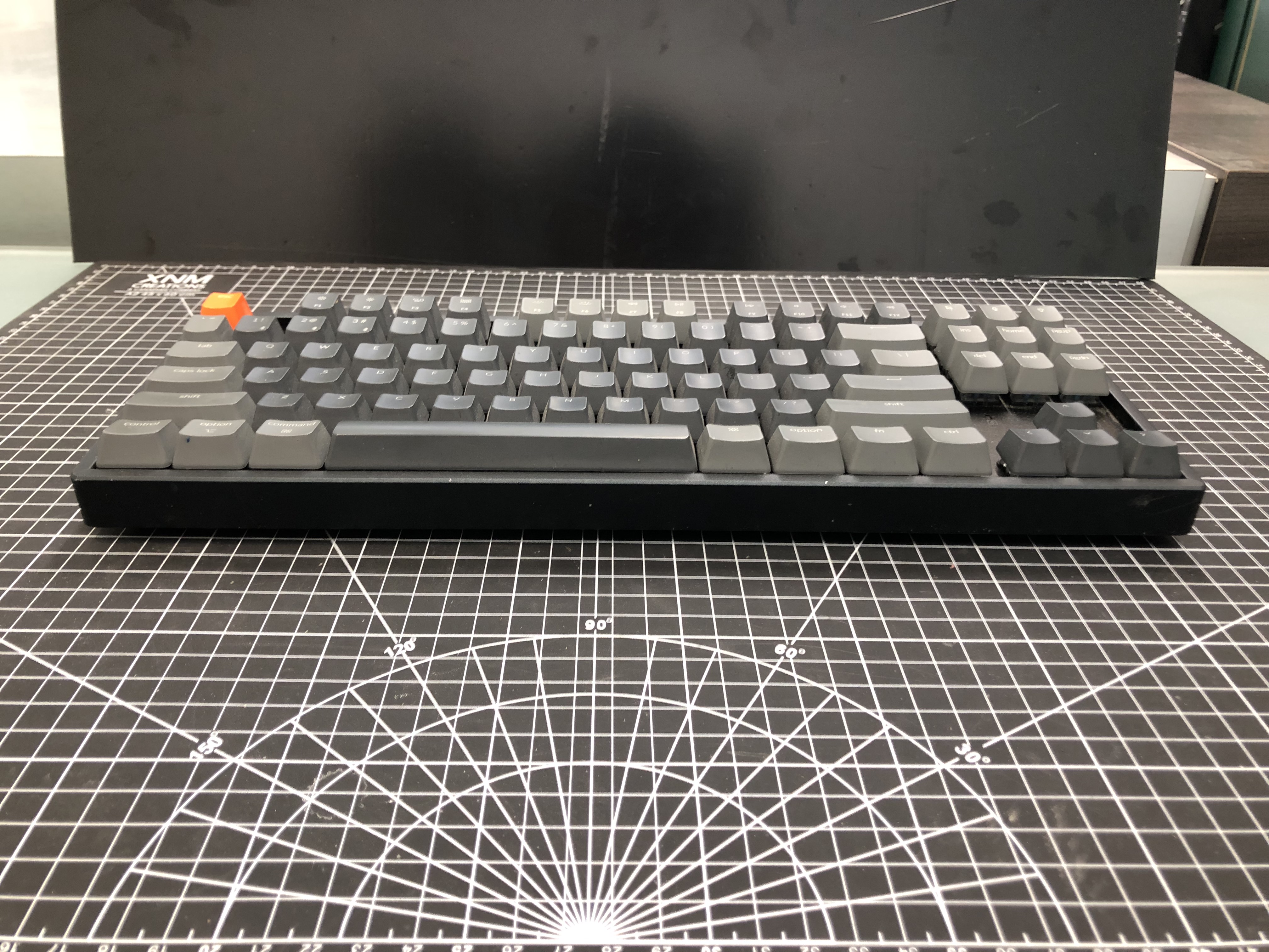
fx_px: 1026
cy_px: 476
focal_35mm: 28
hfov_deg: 63.4
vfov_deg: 49.7
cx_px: 634
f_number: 1.8
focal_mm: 3.99
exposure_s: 1/15
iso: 50
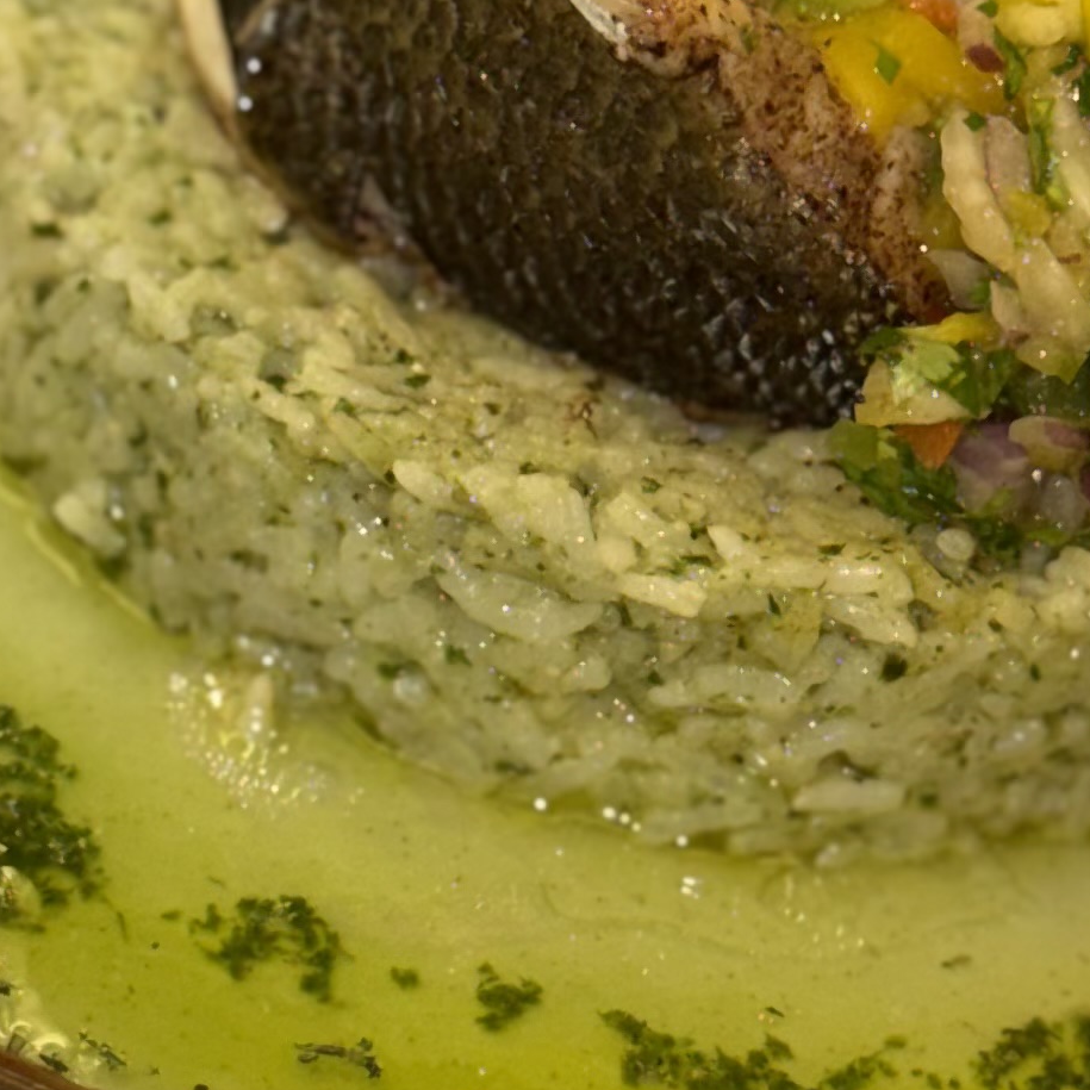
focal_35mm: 187
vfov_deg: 9.4
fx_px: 6662
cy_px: 665
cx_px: 784
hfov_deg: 9.3
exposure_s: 1/44
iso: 50
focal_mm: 6.76
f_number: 1.78
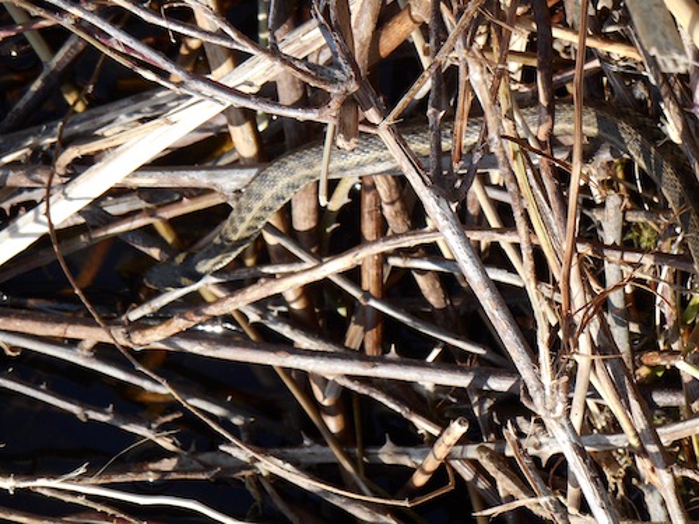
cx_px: 350
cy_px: 262
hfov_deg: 14.3
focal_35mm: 138
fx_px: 2787
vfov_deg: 10.7
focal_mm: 24.7
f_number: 5.7
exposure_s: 1/250
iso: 140
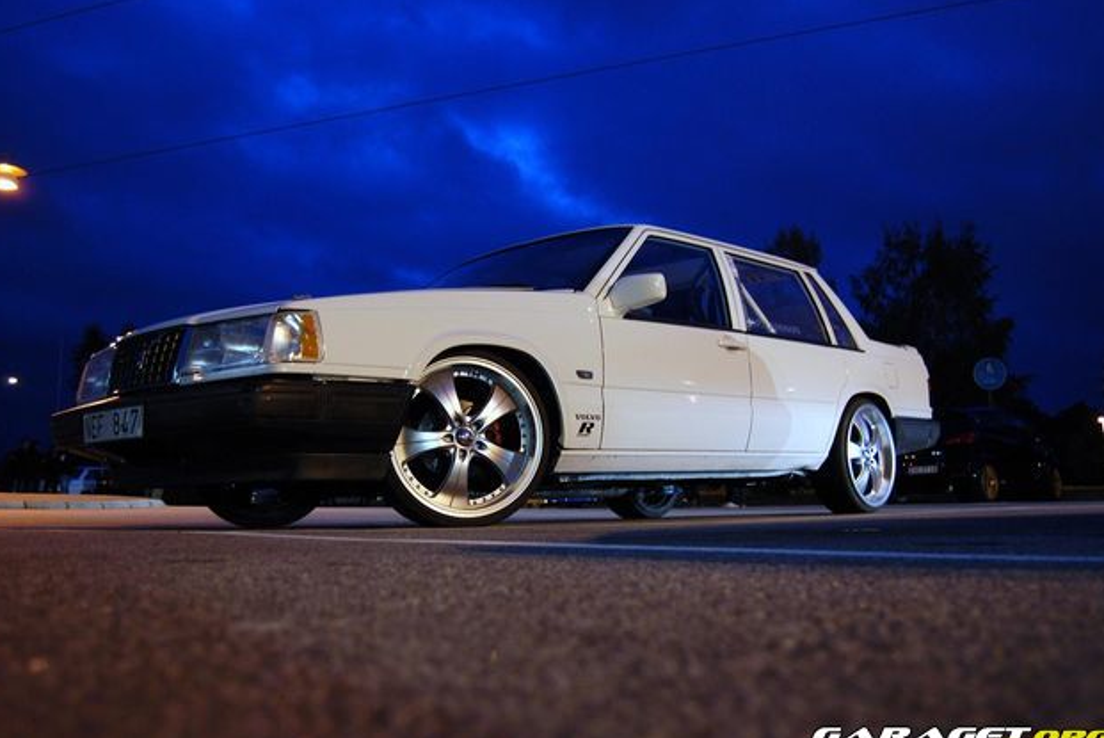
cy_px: 373
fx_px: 1043
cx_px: 548
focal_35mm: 34
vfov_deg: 38.9
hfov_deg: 55.8
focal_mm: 22
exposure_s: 1/3
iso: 400
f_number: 3.8
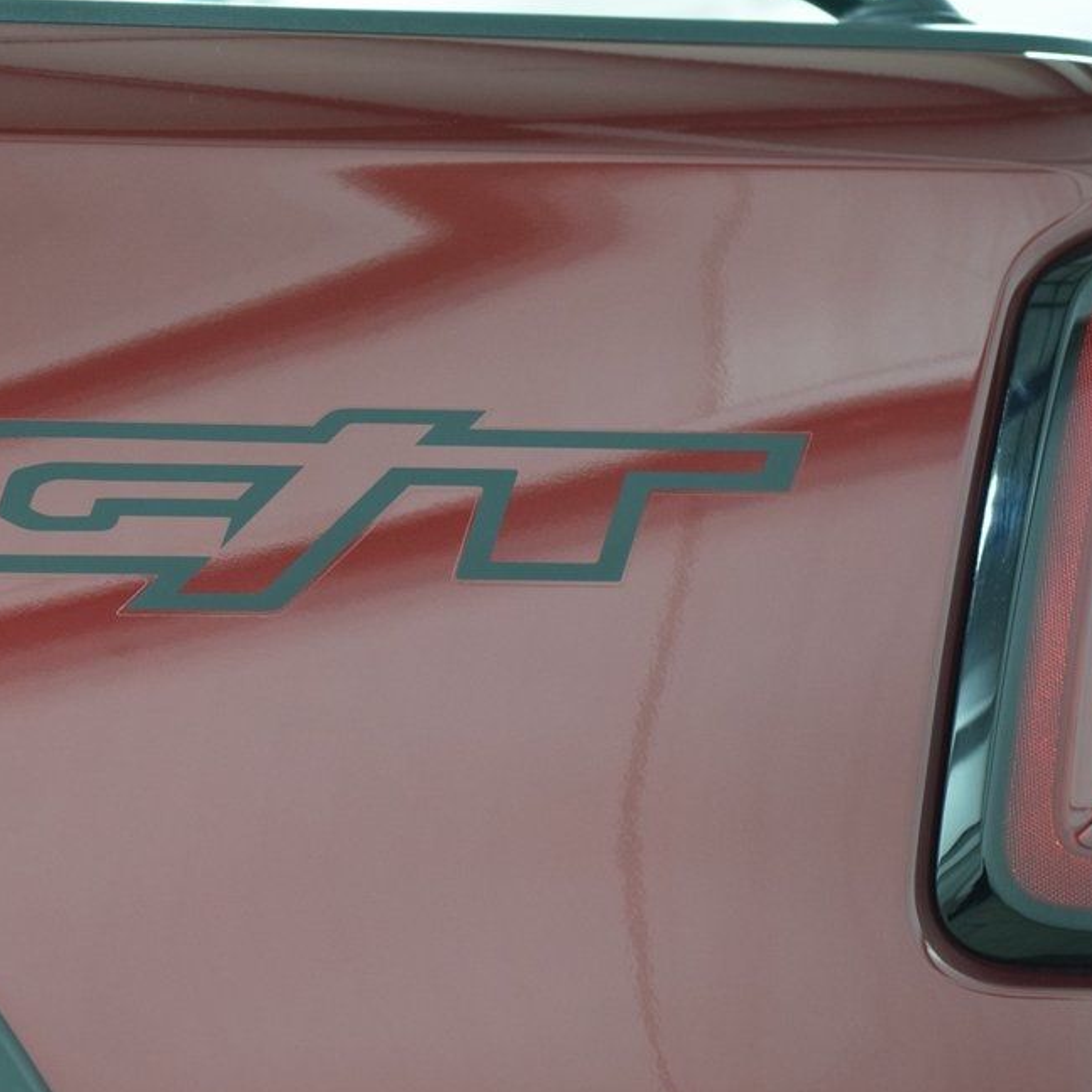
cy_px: 523
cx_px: 335
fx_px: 5032
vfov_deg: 12.4
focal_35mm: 141
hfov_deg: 12.4
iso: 1600
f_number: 3.5
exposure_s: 1/30
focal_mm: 70
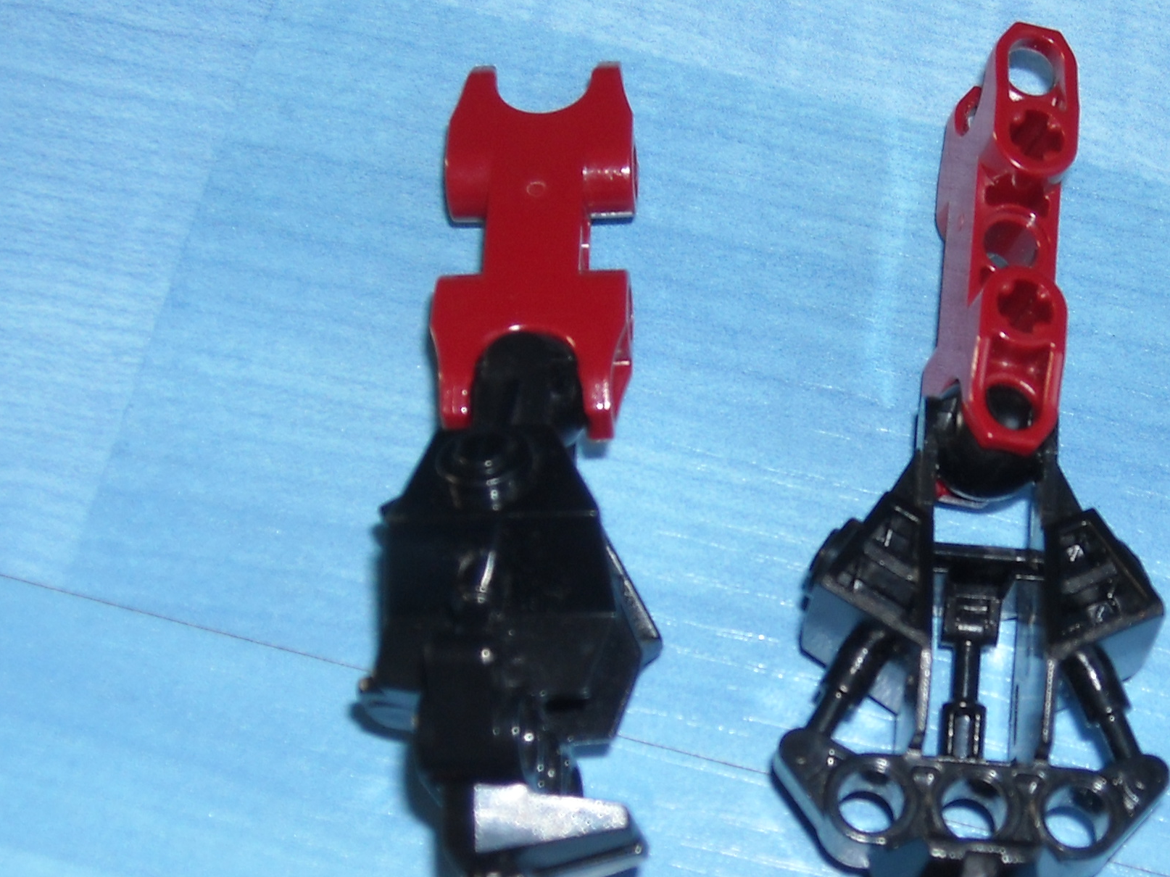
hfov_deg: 22.0
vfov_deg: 16.5
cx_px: 745
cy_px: 639
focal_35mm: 89
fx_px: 3008
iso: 64
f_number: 3.1
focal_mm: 7.1
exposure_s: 1/60
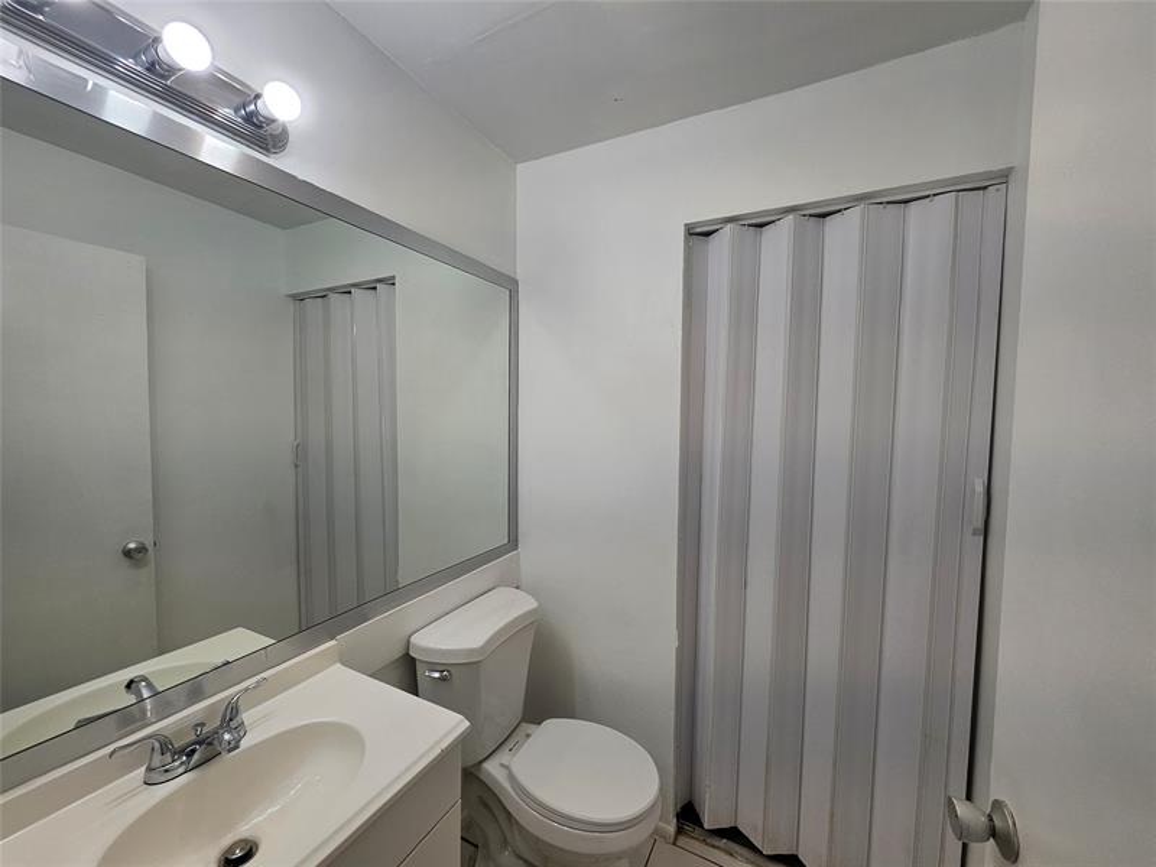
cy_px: 434
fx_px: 434
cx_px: 578
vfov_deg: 89.9
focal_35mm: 13
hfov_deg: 106.2
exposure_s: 1/147
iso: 32
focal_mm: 1.74
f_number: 2.2
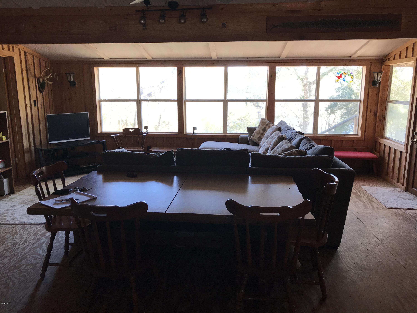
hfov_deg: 63.4
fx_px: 337
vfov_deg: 49.7
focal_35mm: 28
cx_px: 208
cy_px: 156
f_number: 1.8
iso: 25
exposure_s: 1/40
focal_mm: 3.99
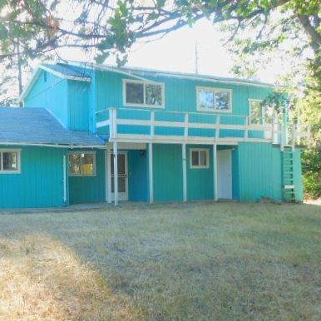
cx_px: 94
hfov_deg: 40.1
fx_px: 430
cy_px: 185
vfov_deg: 40.8
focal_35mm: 41
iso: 125
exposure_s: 1/100
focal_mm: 4.9
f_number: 3.2
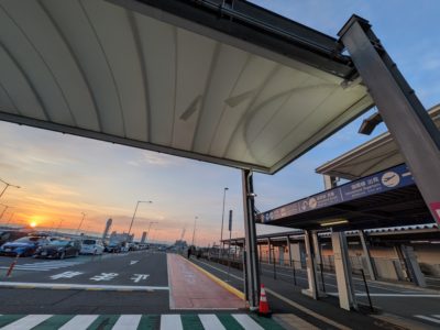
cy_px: 165
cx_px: 220
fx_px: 178
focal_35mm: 14
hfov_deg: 102.1
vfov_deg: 85.7
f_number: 2.2
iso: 52
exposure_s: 1/962
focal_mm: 1.83
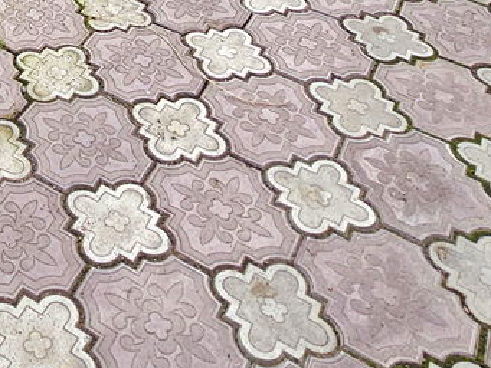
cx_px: -65
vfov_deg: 17.1
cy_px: -384
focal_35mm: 61
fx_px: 866
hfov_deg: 28.4
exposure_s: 1/385
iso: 50
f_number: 2.2
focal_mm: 2.2
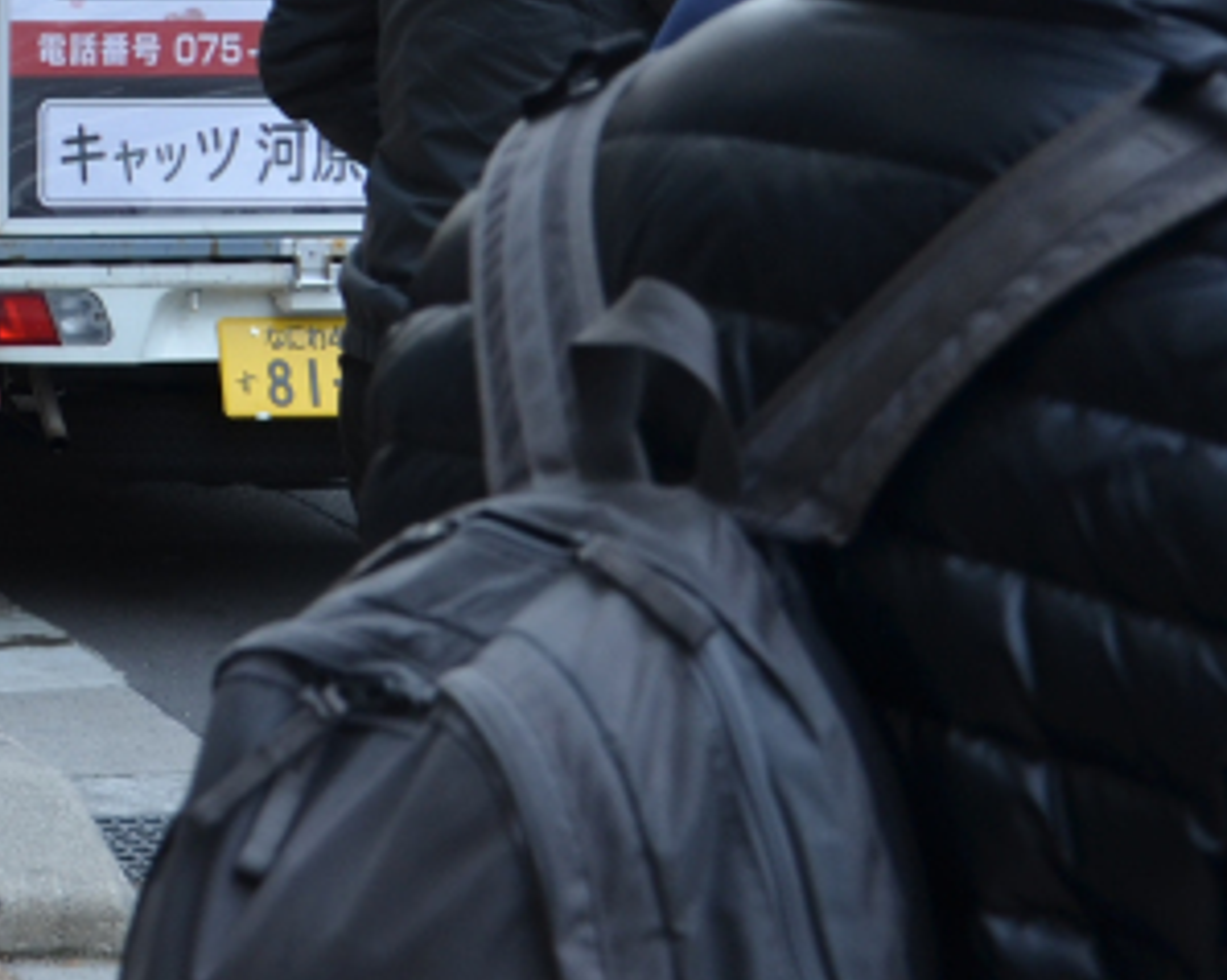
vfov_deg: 9.3
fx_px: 5952
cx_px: -826
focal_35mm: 164
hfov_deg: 11.1
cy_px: -31
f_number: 6.3
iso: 200
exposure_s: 1/160
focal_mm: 32
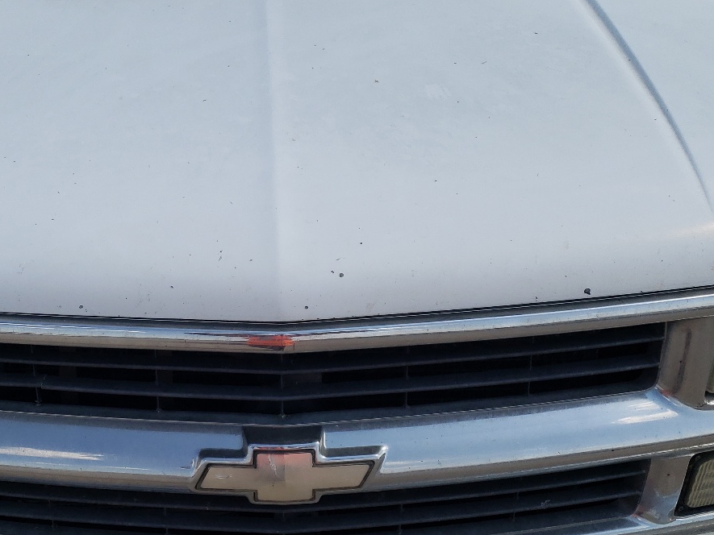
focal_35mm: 47
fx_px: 970
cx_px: 241
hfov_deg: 40.0
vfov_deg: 30.9
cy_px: 278
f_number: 1.5
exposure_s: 1/3333
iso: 50
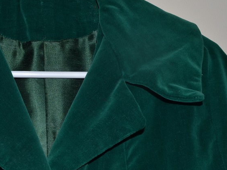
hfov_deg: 30.7
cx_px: 58
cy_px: 92
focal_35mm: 62
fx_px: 407
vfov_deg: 23.7
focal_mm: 24
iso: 100
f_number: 8
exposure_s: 1/60
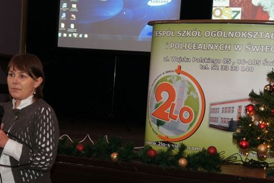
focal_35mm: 78
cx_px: 125
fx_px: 591
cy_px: 127
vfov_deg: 17.5
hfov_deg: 26.1
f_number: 5.6
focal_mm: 35
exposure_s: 1/60
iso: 800
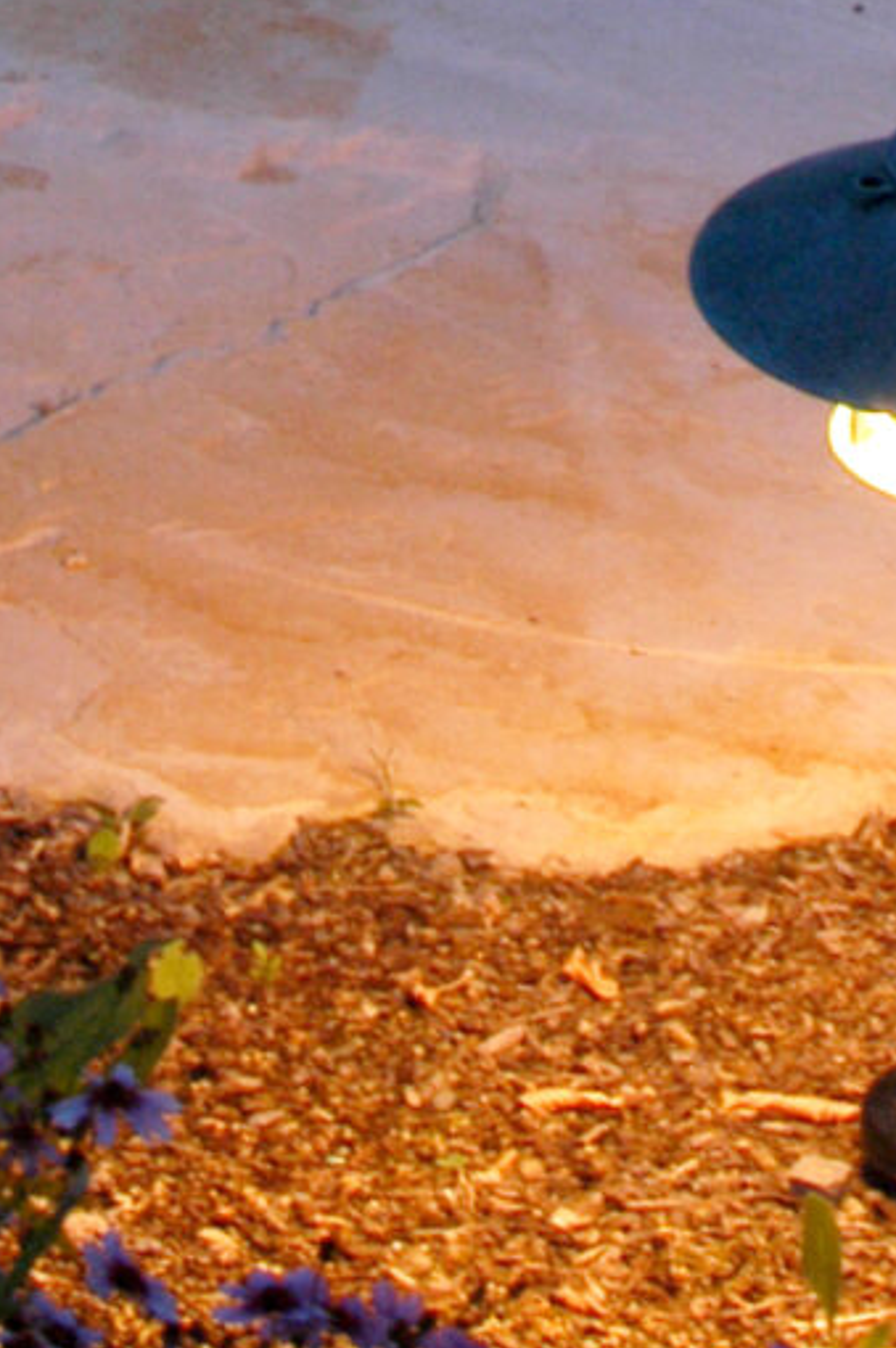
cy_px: -1430
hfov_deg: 6.5
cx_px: 782
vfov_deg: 9.1
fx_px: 7893
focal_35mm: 211
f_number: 13
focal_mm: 28
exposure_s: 20
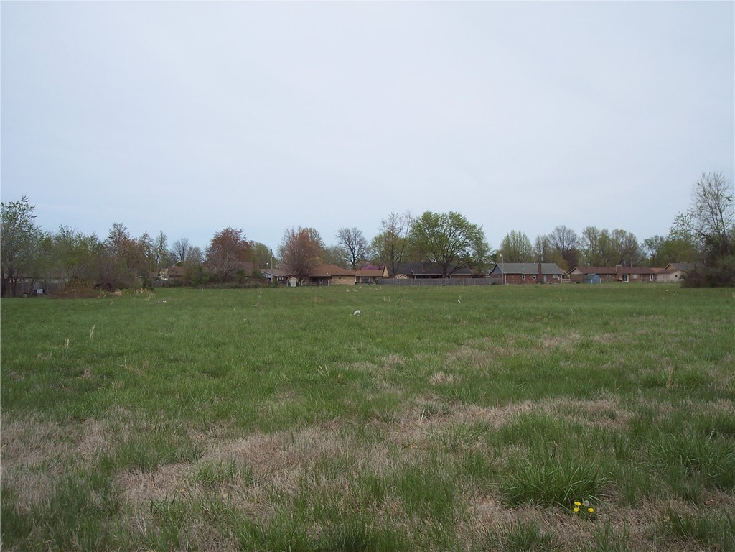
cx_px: 368
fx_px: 828
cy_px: 276
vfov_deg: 36.8
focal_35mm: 39
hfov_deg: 47.9
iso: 100
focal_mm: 8
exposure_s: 1/1000
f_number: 4
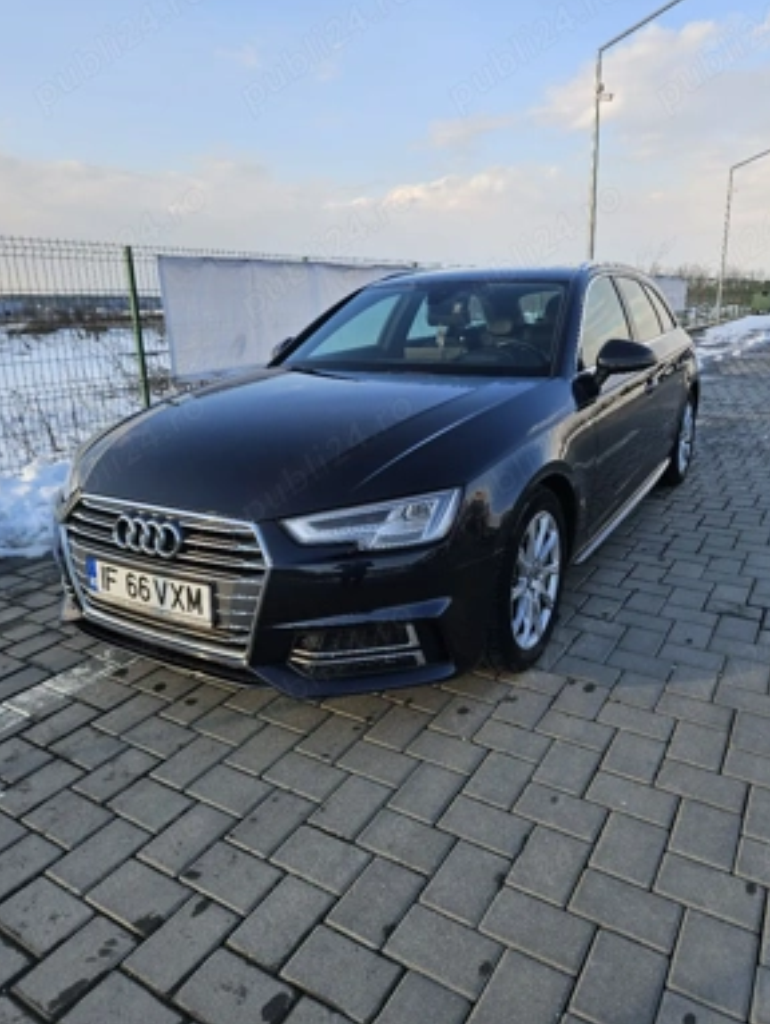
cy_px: 492
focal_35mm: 24
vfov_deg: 71.5
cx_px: 380
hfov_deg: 56.9
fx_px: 711
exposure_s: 1/435
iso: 25
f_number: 1.8
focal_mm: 5.4
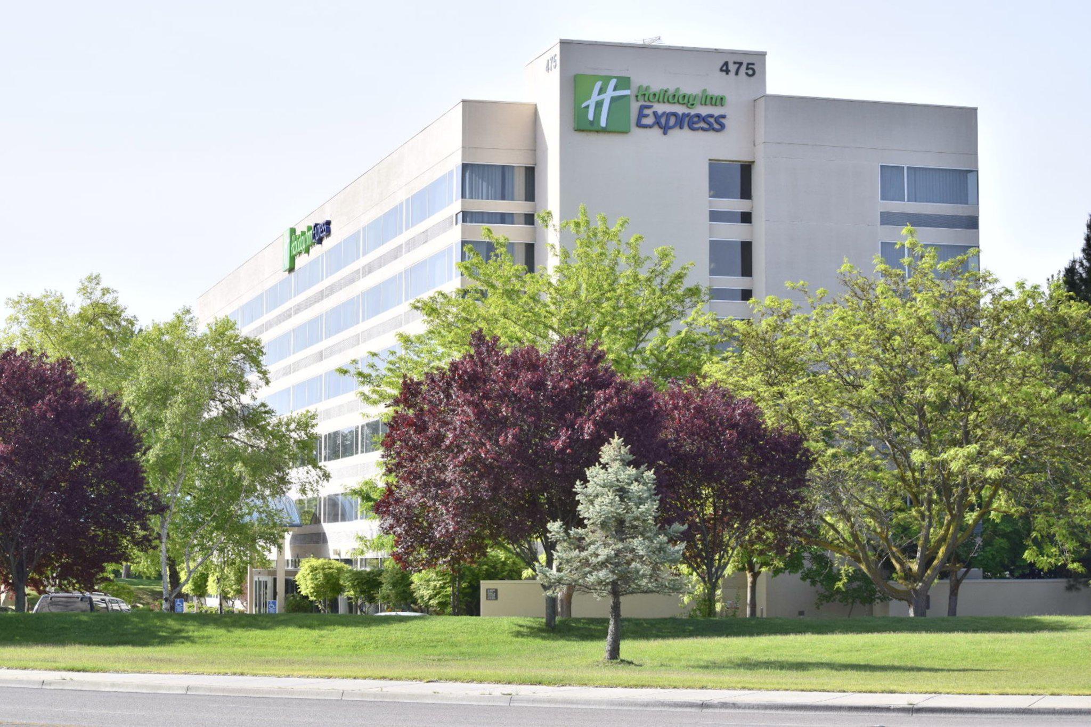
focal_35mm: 82
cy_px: 364
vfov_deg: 16.6
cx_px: 546
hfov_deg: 24.6
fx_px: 2500
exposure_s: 1/500
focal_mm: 55
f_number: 11
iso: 400
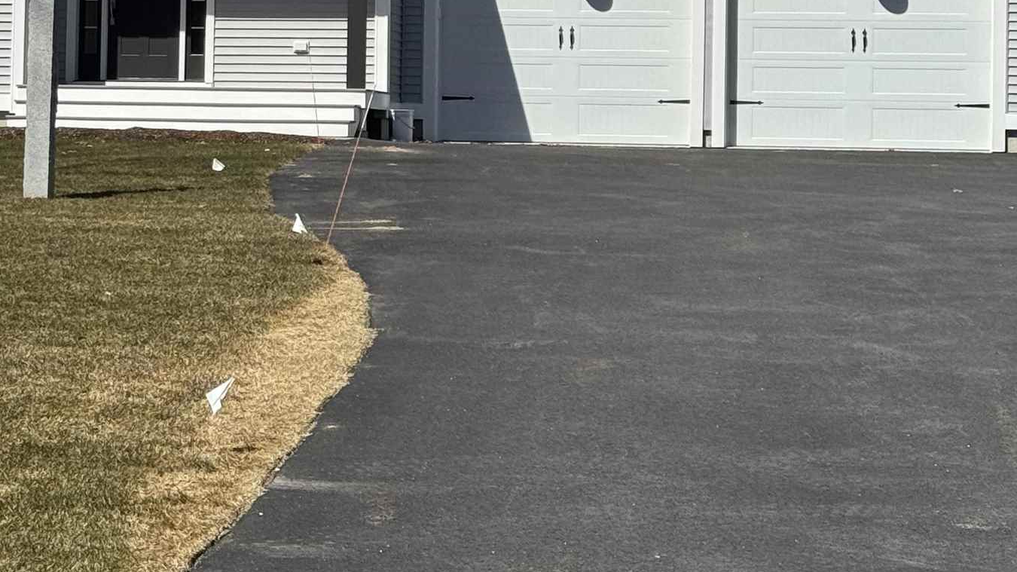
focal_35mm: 119
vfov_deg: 10.1
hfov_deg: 18.0
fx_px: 3209
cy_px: -4
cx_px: 396
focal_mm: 6.76
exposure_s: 1/7092
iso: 64
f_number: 1.78
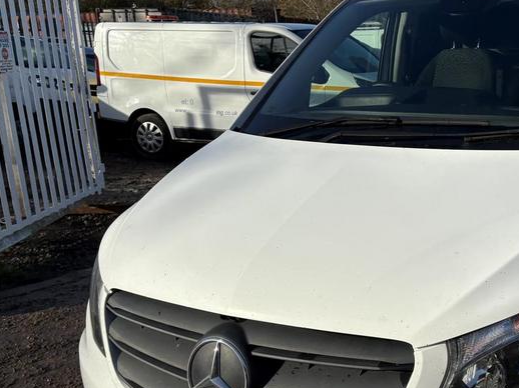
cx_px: 445
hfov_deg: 39.7
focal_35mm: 45
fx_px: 674
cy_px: 256
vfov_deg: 31.9
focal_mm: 5.96
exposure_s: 1/4608
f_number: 1.6
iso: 50
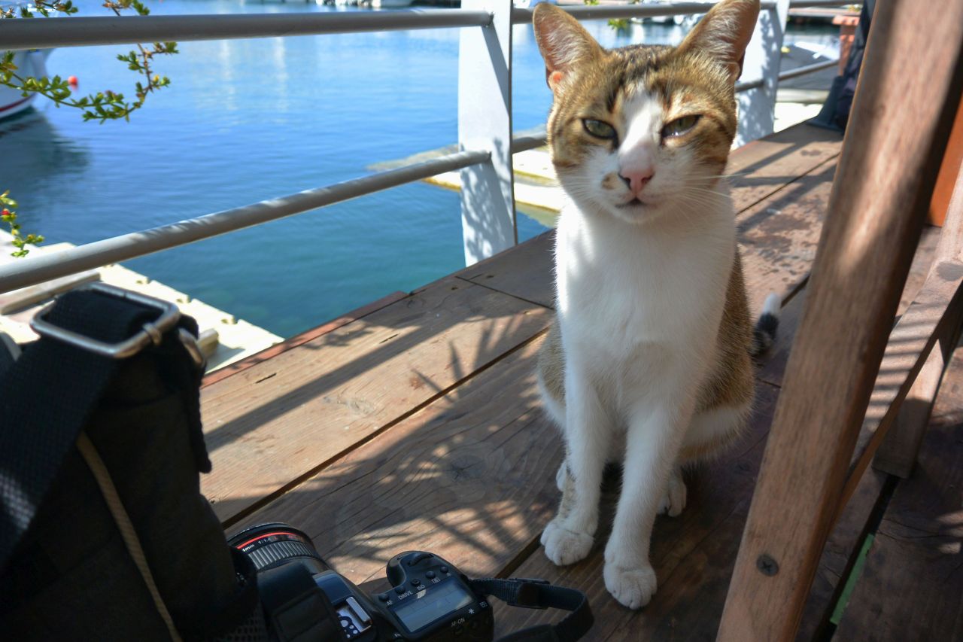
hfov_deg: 67.4
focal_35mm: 27
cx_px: 482
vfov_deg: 47.9
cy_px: 321
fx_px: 722
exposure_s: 1/640
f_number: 6.3
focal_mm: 10
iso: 160
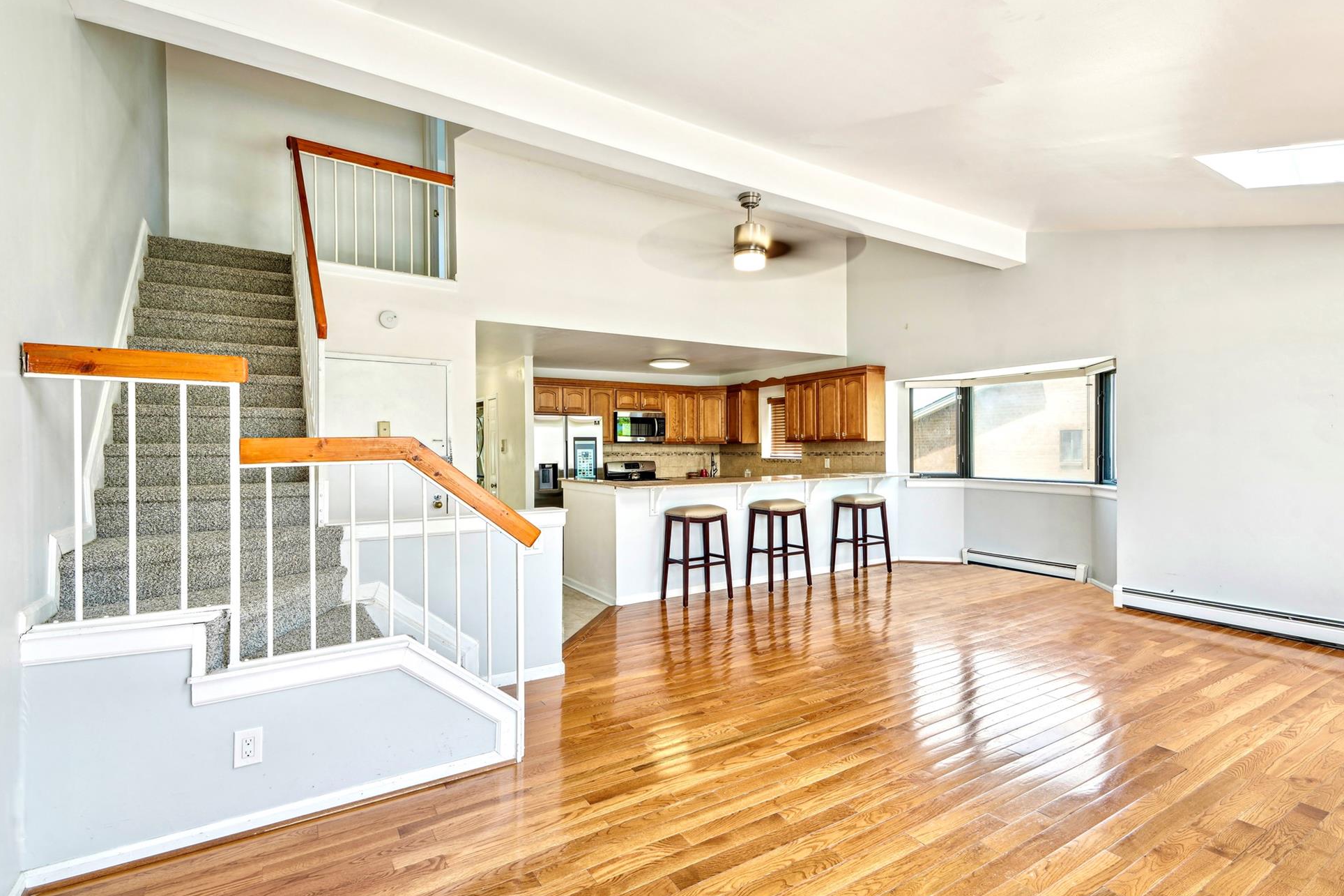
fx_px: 635
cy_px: 463
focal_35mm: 17
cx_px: 698
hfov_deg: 93.2
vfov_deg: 70.4
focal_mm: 16
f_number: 11
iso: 100
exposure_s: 1/8
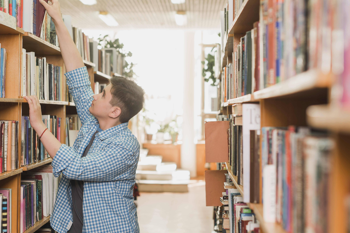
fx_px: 612
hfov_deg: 31.9
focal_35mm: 63
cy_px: 104
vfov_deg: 21.6
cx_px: 157
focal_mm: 50
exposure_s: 1/80
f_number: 2.8
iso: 320
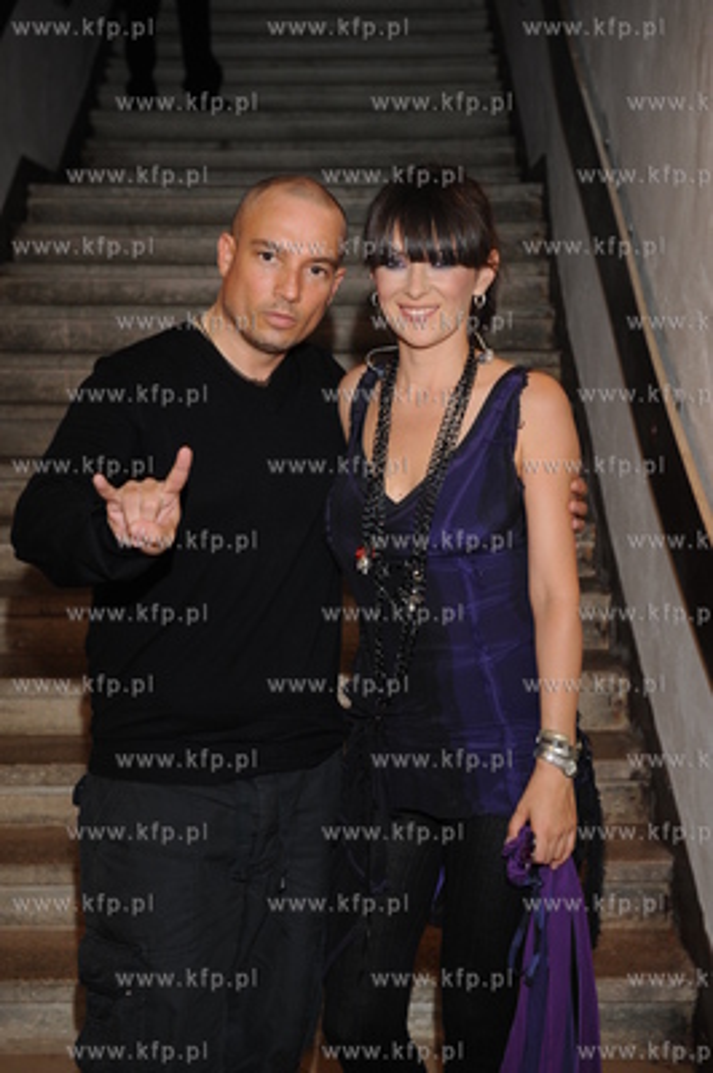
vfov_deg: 32.4
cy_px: 536
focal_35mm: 62
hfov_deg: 21.9
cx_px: 356
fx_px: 1845
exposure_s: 1/80
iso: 800
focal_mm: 62
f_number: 5.6
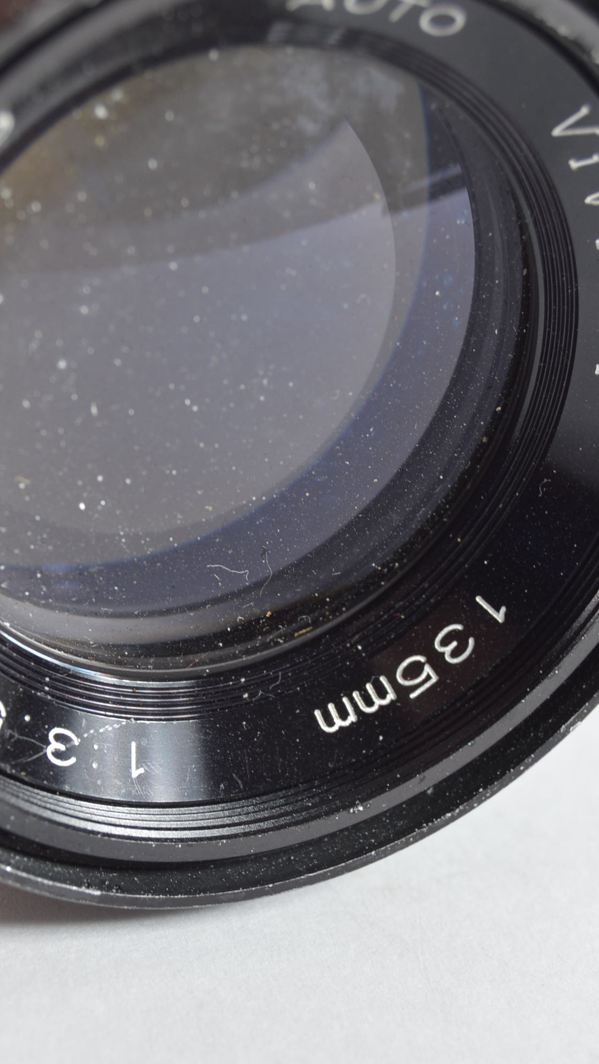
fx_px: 3693
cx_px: 193
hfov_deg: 9.3
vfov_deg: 16.4
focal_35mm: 131
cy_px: 534
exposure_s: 1/80
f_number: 8
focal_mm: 55
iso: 100
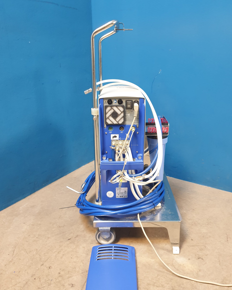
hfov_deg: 51.5
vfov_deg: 62.2
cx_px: 118
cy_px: 148
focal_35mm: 28
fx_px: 240
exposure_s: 1/50
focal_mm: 4.3
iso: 320
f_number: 1.5
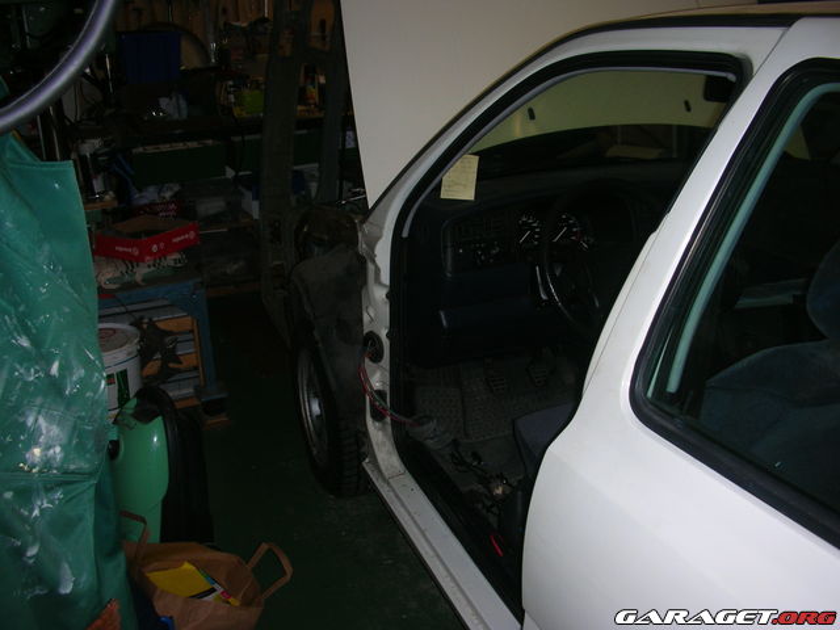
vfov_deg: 40.7
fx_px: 849
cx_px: 420
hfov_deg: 52.6
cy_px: 315
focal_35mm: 35
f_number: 3
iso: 50
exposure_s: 1/60.1
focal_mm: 5.8
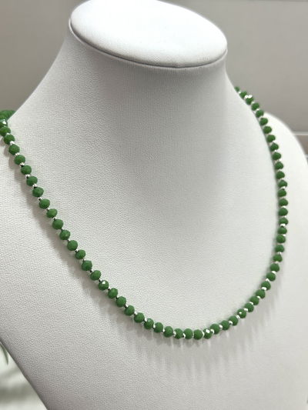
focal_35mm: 48
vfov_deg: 39.6
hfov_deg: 30.3
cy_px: 205
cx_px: 154
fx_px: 569
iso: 50
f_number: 1.78
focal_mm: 6.76
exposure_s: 1/50
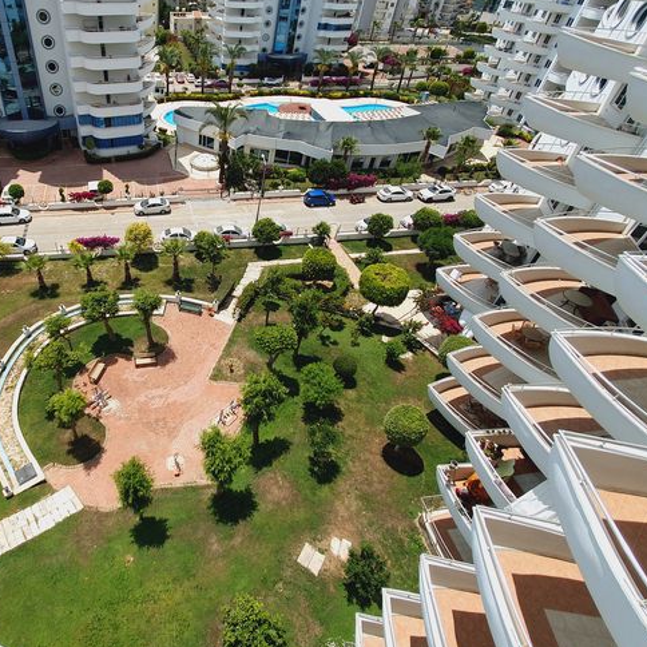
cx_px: 194
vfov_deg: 77.1
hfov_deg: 74.2
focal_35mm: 19
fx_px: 402
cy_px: 273
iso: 50
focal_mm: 1.8
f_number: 2.2
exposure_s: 1/1212
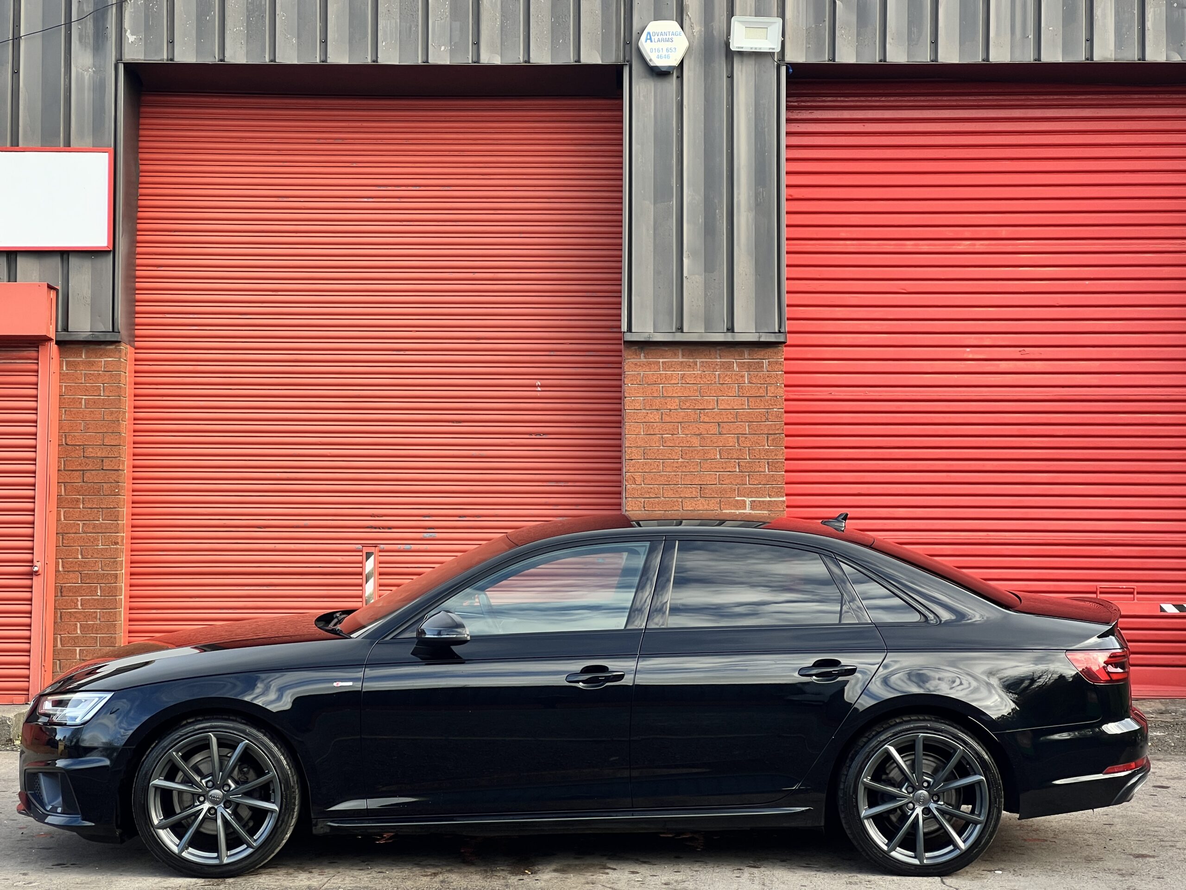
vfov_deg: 19.1
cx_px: 593
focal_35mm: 77
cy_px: 445
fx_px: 2638
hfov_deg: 25.3
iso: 32
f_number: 2.8
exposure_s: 1/124
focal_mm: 9
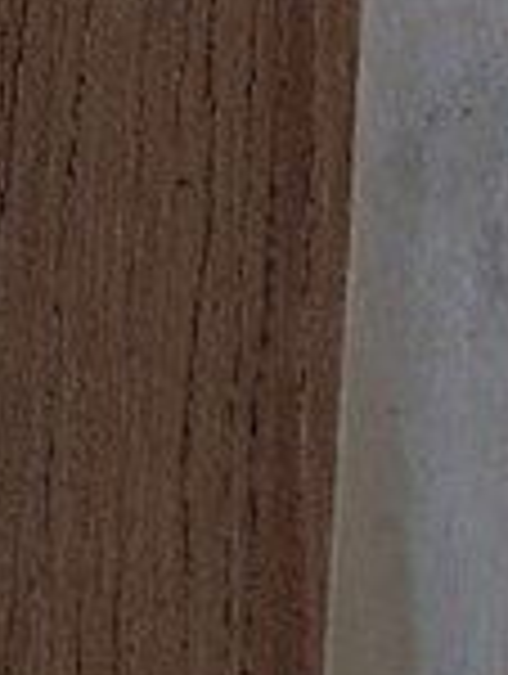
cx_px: 1807
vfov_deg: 7.3
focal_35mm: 269
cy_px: -72
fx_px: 5249
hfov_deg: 5.1
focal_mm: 22.3
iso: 400
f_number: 3.2
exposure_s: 1/30
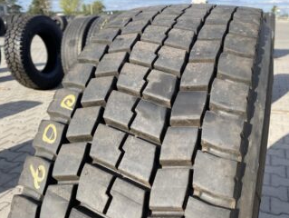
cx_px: 149
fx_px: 293
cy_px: 126
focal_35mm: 35
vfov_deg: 40.7
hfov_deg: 52.6
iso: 32
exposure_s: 1/1412
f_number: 1.8
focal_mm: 4.25
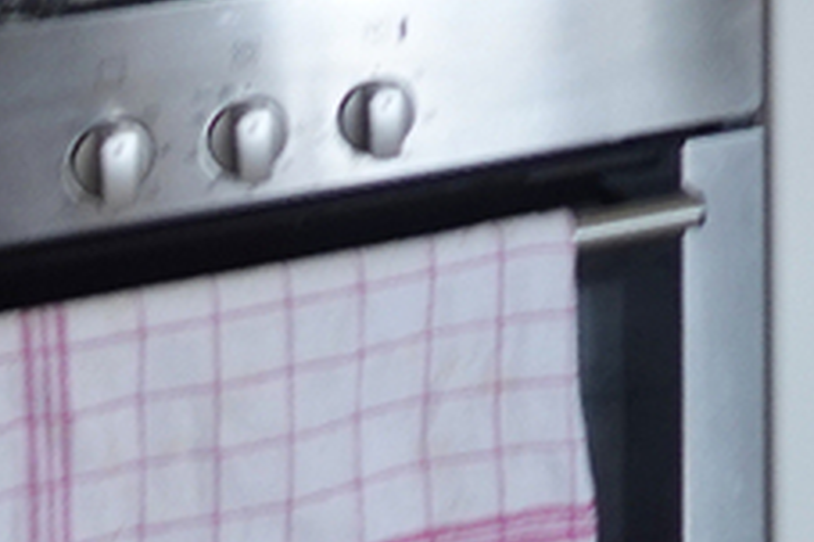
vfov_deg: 8.5
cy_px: -908
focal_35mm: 143
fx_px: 3231
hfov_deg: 13.4
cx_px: 1284
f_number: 1.8
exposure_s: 1/30
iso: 160
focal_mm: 8.8
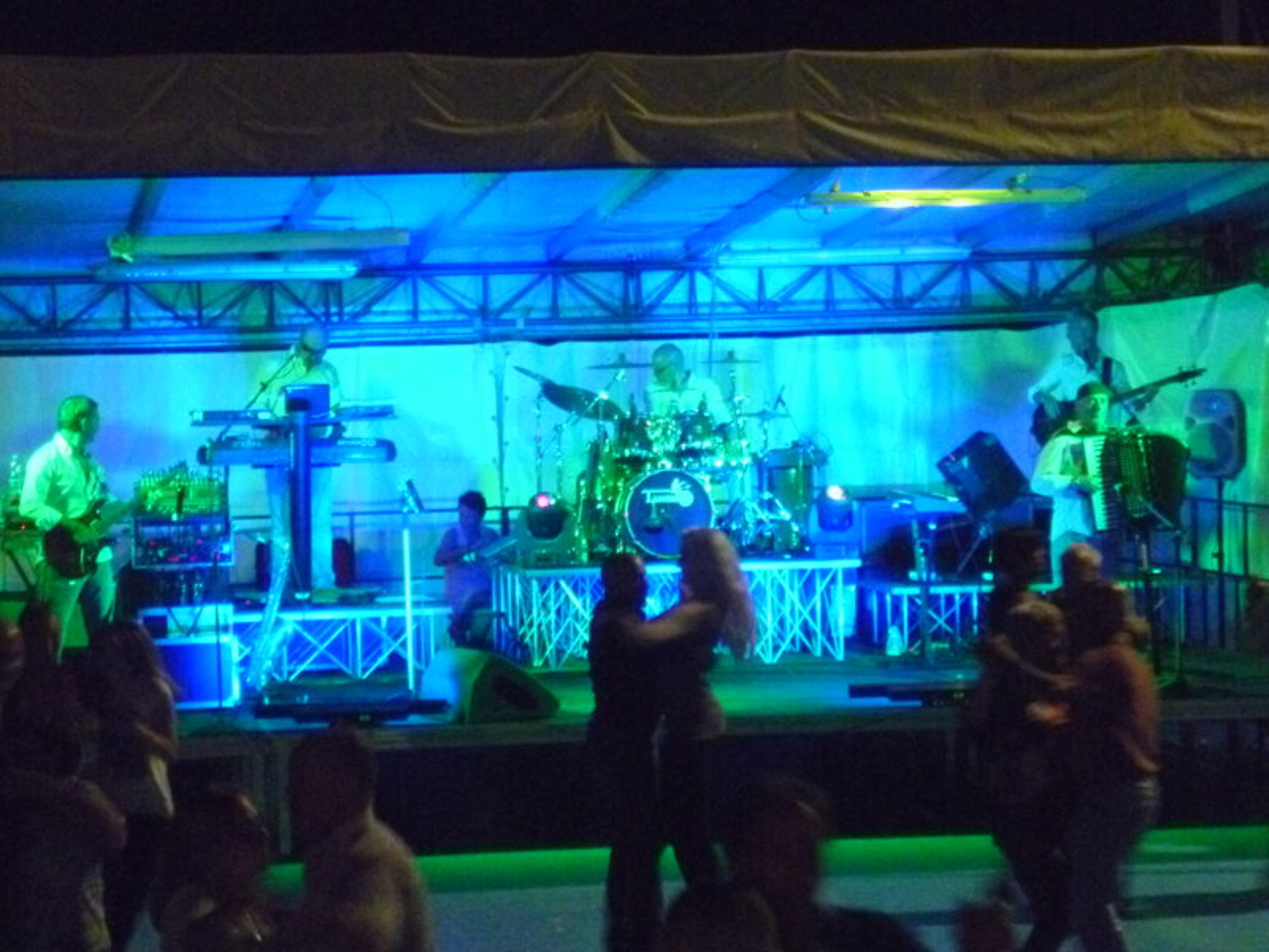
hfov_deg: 17.1
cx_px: 634
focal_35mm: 115
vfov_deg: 12.9
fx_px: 4216
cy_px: 476
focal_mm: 20.5
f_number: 6.1
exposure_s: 1/15
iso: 1600
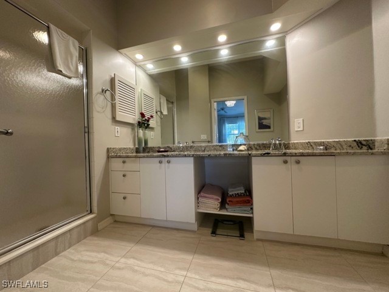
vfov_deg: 85.7
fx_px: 157
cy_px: 146
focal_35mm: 14
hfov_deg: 102.1
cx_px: 194
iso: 250
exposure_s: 1/120
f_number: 2.2
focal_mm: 2.22
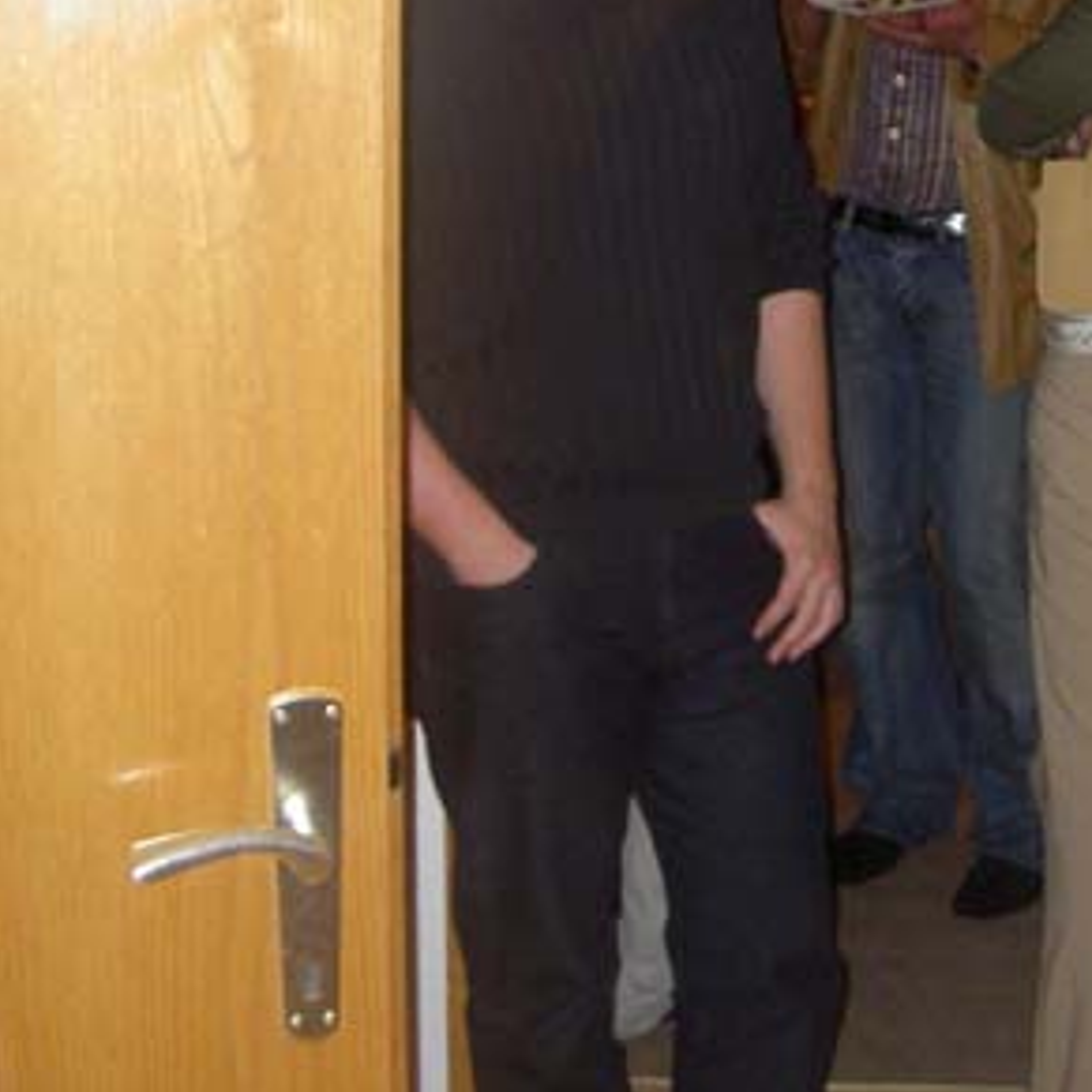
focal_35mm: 71
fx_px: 2534
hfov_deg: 24.0
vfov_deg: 24.1
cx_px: 841
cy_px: 274
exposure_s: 1/59.5
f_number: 2.8
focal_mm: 8
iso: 100
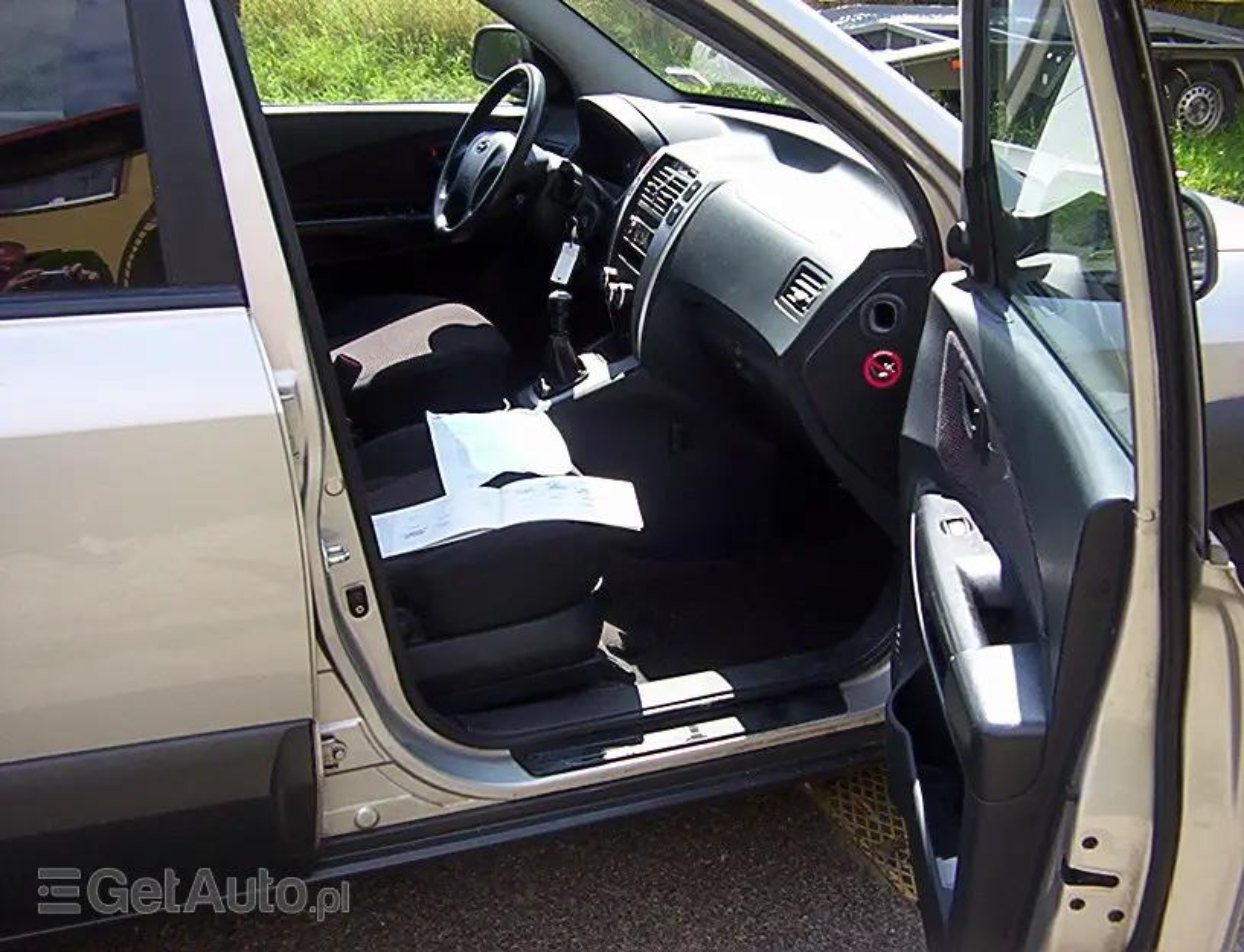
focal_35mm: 39
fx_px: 1412
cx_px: 622
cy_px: 476
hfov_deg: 47.6
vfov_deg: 37.2
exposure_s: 1/322
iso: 100
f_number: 3.84
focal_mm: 5.26
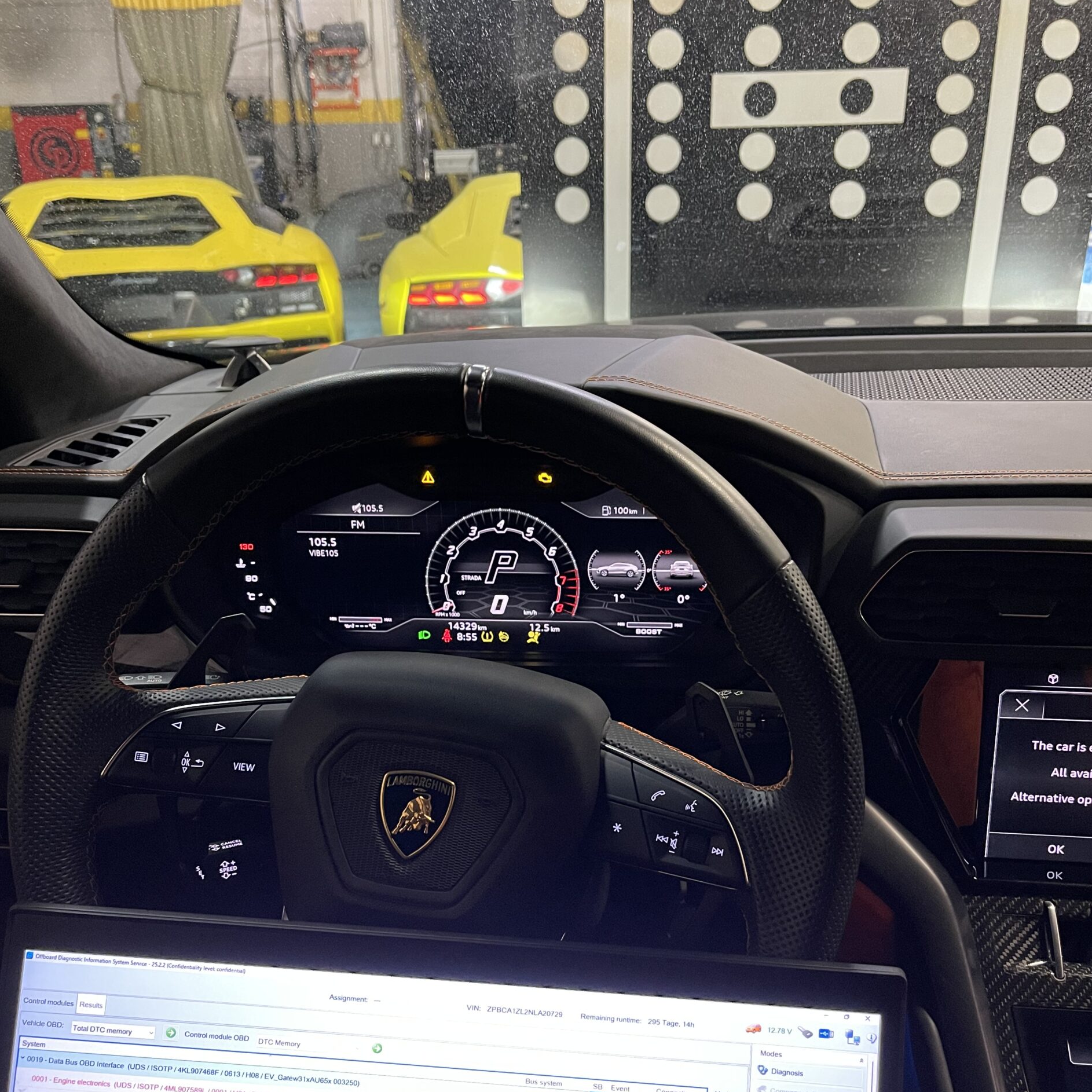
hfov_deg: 54.0
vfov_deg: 53.8
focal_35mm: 30
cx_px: 546
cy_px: 634
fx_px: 1071
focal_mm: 5.1
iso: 400
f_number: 1.6
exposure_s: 1/60
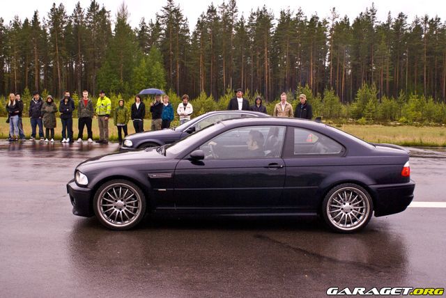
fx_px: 521
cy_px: 149
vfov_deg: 32.0
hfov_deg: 46.4
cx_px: 223
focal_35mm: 42
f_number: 4.5
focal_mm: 28
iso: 800
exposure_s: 1/125
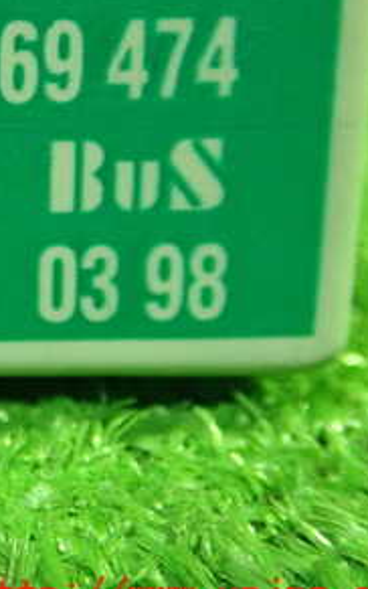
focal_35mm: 70
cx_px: -178
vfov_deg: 29.0
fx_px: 1123
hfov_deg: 16.9
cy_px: 168
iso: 1250
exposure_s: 1/30
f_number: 2.4
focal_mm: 5.87
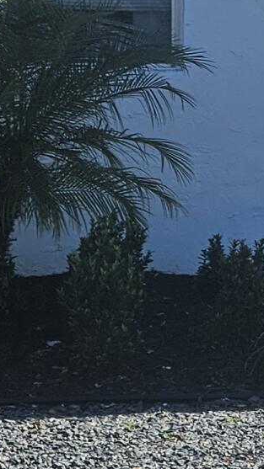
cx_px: 568
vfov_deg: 15.8
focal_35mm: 135
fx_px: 1681
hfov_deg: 8.4
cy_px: 121
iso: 25
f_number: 1.8
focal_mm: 5.4
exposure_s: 1/1610
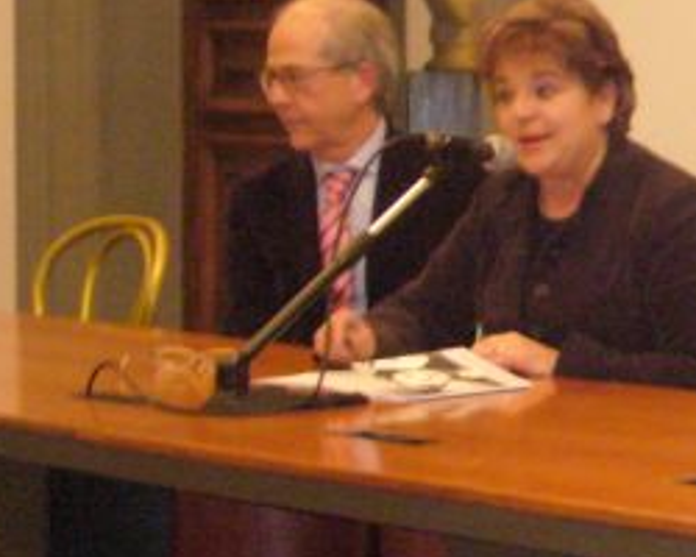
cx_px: 1097
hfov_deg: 11.9
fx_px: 3152
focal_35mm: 153
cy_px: 295
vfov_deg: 10.1
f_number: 3.6
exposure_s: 1/8
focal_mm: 8.1
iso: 320
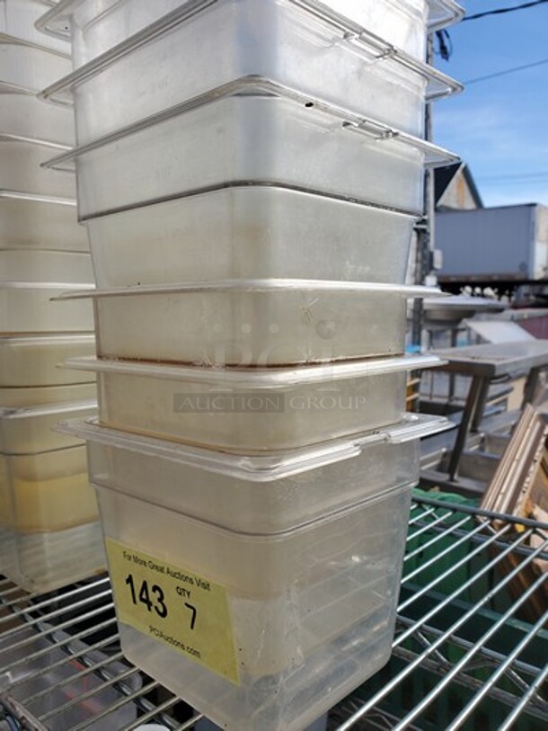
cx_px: 274
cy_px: 366
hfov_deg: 53.1
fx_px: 549
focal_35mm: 26
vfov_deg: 67.3
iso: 50
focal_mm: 4.3
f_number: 2.4
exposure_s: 1/1142
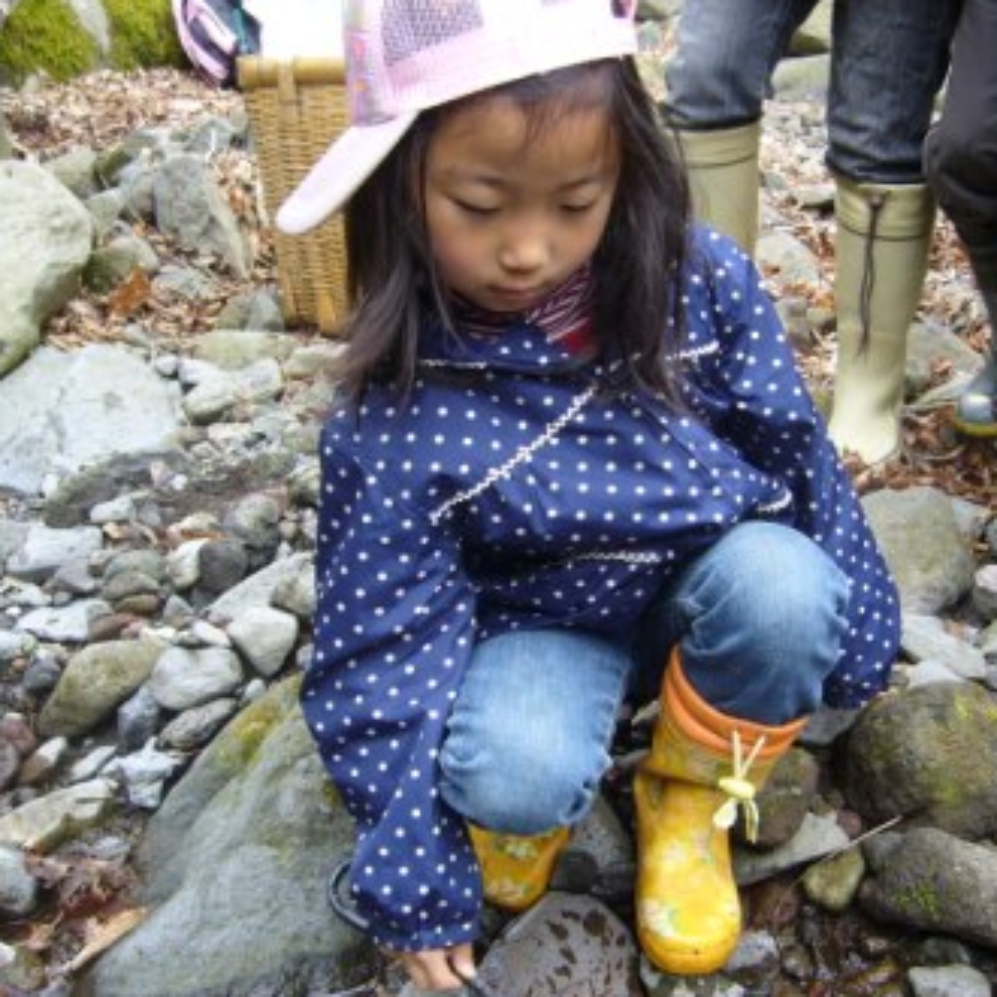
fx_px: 1369
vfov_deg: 40.0
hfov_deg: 39.9
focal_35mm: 42
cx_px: 568
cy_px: 502
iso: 80
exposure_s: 1/50
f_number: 2.8
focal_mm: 5.8
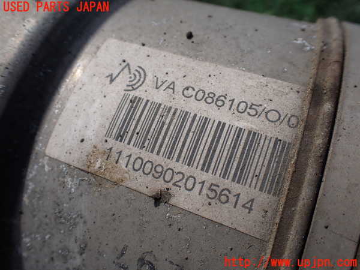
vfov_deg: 46.8
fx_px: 312
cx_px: 180
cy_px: 135
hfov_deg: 60.0
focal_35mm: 30
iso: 100
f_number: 9
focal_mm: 5.4
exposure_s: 1/125
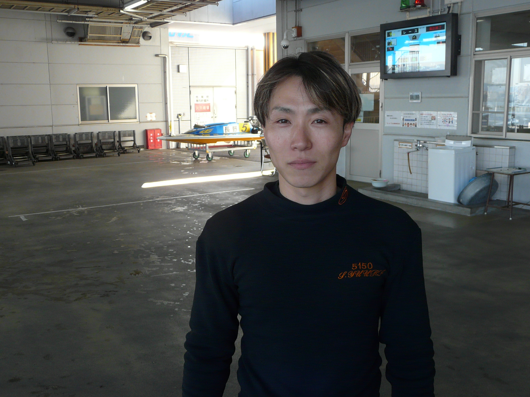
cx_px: 265
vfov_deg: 39.7
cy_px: 198
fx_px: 551
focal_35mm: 36
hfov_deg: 51.4
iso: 100
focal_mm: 4.6
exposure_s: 1/100
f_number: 2.8
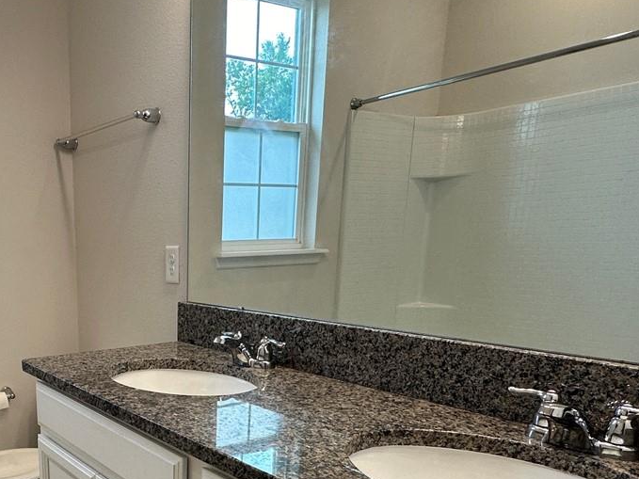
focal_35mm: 33
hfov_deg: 51.5
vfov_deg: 40.7
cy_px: 401
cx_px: 118
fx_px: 609
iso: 80
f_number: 2.2
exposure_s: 1/120
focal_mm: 2.22
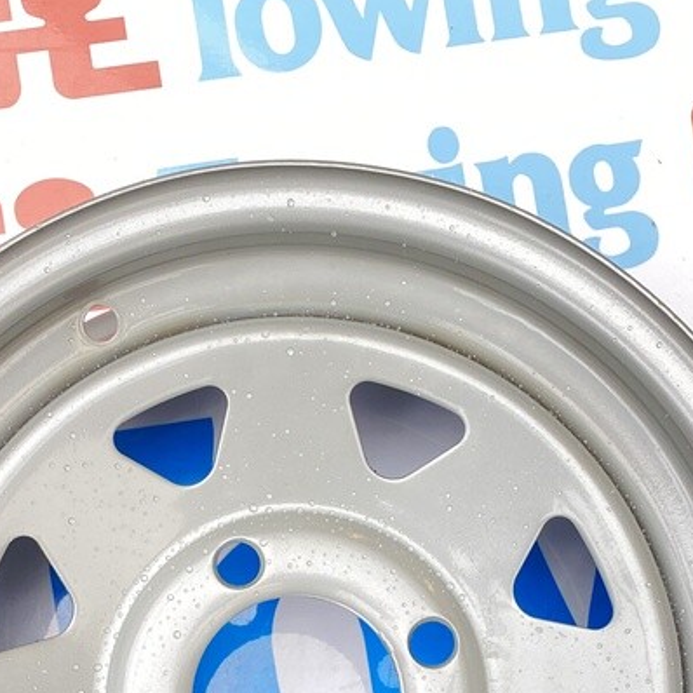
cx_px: 313
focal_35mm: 74
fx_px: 1676
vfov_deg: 22.5
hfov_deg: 23.4
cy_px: 679
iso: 64
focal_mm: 4.25
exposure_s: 1/100
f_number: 1.8
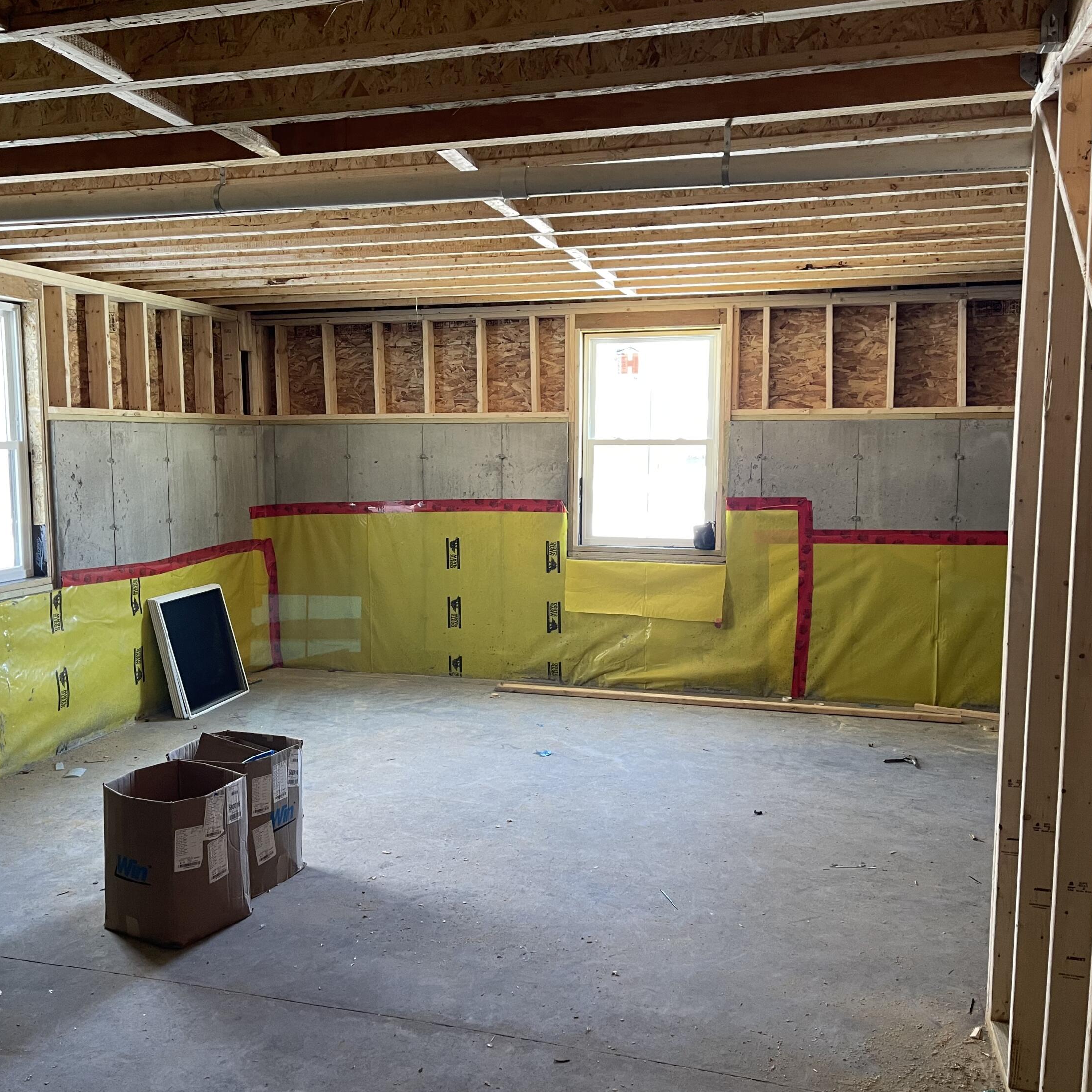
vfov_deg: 54.0
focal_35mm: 30
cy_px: 553
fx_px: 1071
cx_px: 470
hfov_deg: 53.9
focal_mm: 5.1
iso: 125
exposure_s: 1/74
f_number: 1.6
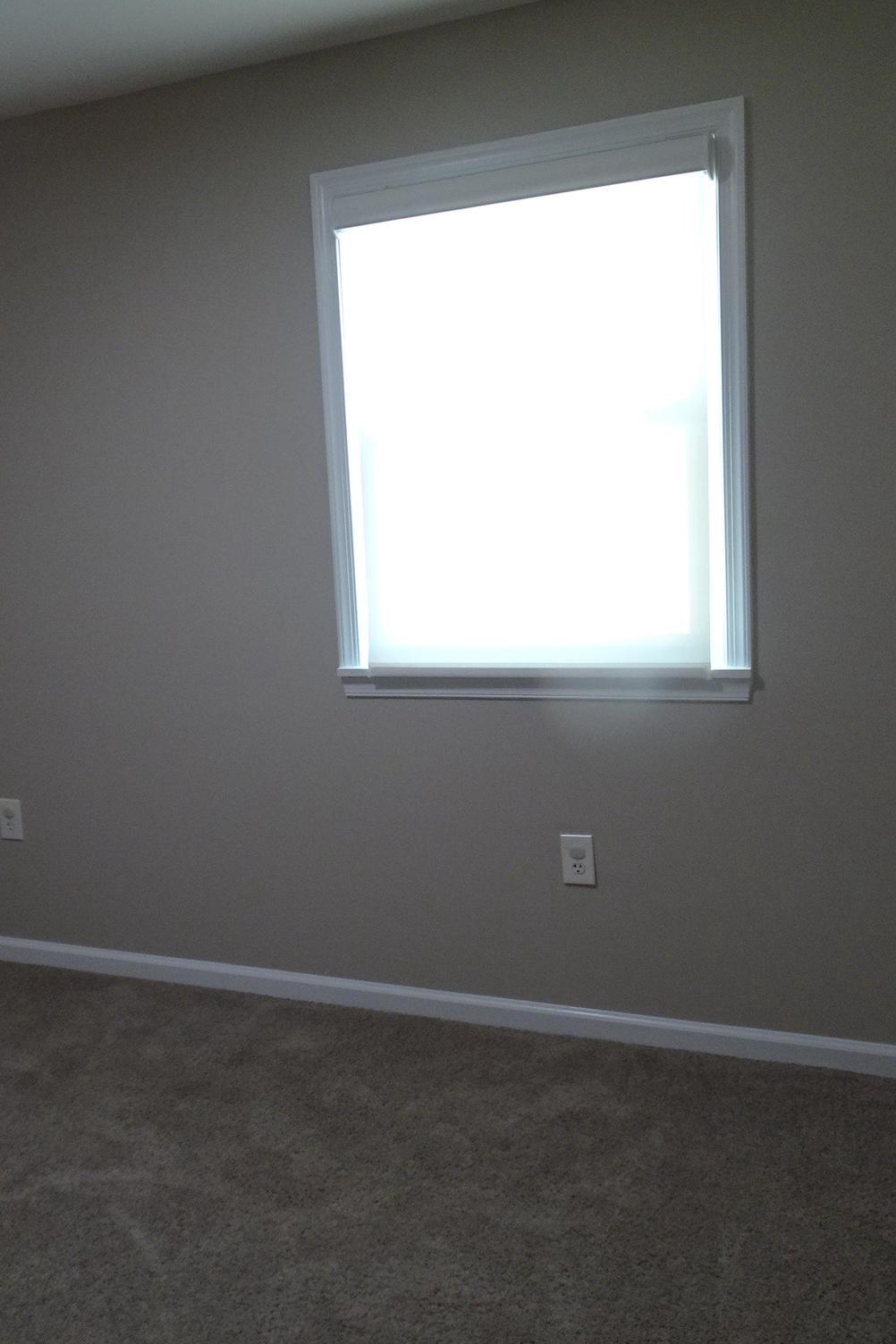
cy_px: 678
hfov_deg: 38.5
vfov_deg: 55.8
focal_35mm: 34
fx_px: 1270
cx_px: 308
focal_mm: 4.1
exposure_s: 1/30
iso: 200
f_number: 3.5
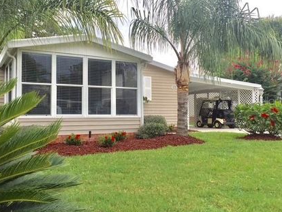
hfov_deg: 52.5
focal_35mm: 35
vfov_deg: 40.7
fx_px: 285
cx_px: 130
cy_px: 101
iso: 32
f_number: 2.2
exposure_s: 1/920
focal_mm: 4.15
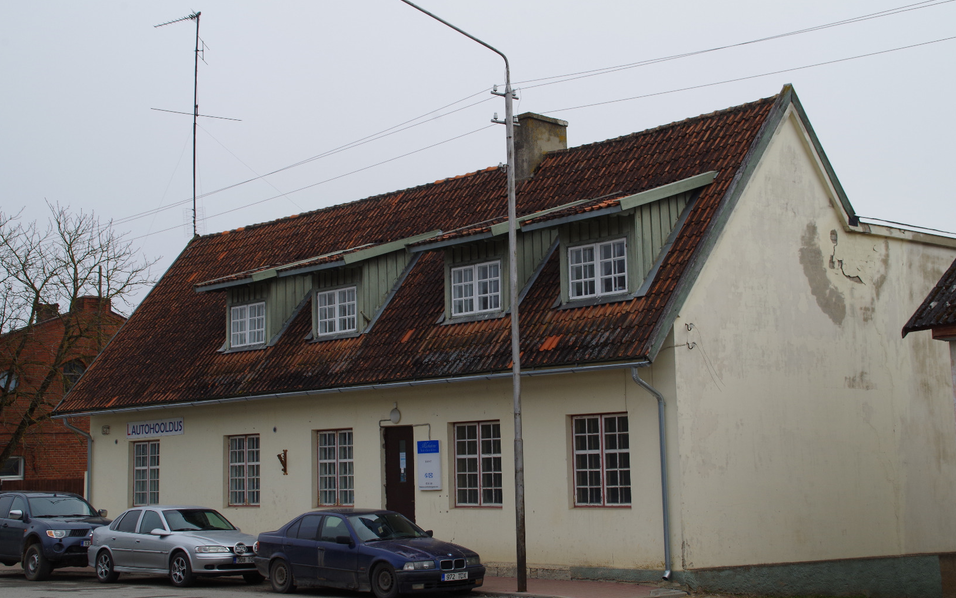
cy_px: 307
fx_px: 1303
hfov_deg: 40.3
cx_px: 478
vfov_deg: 25.8
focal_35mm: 50
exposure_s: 1/125
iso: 250
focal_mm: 33
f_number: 11
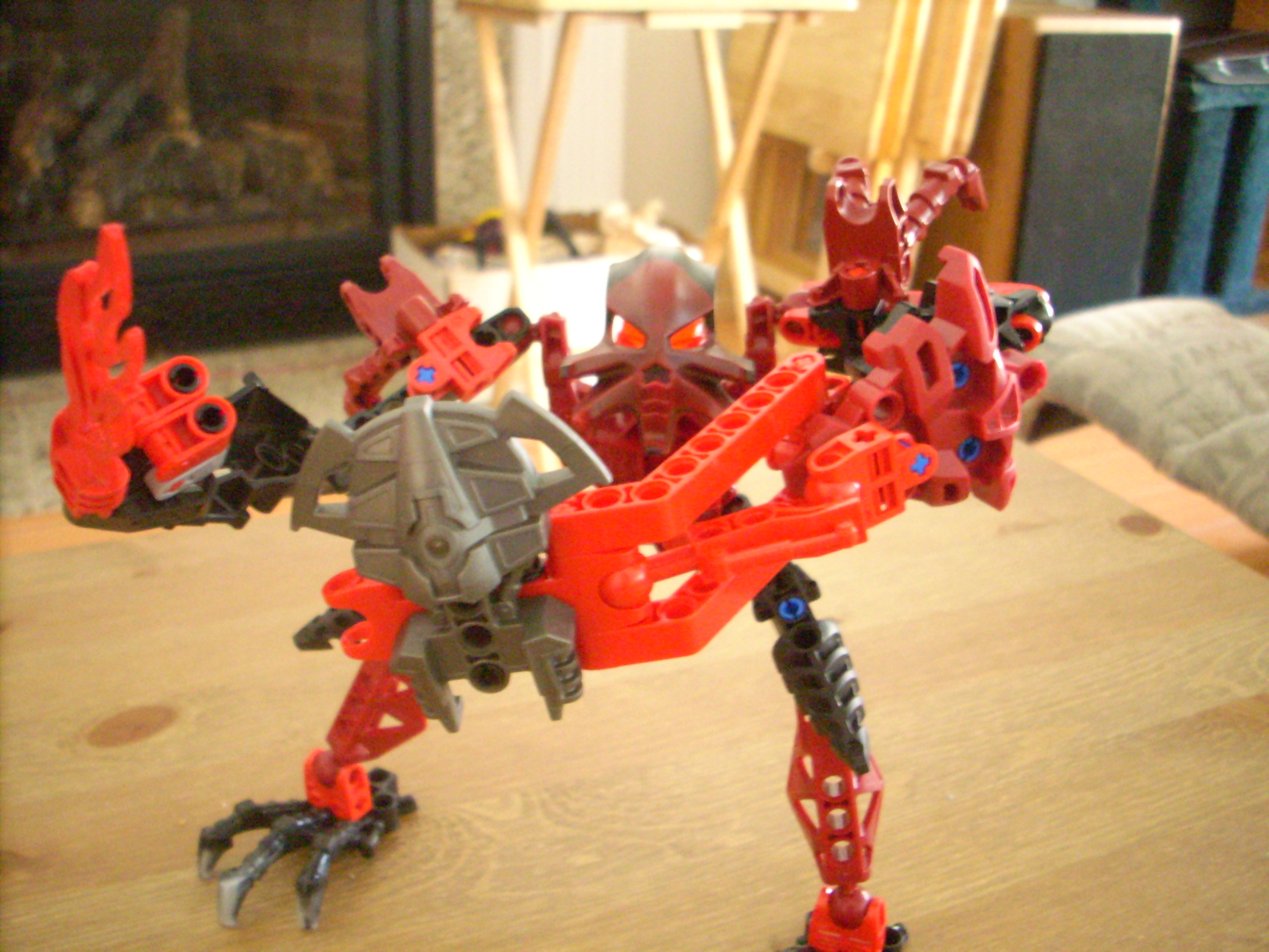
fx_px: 1356
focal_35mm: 37
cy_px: 476
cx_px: 634
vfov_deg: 38.7
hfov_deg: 50.1
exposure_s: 1/4
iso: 702
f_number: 2.8
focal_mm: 6.2
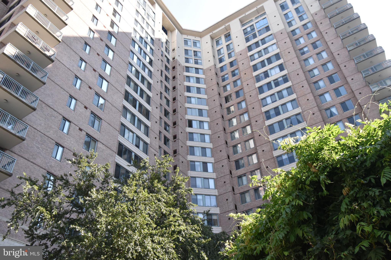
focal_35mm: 30
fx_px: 326
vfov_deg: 43.6
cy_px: 130
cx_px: 196
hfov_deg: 61.9
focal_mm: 20
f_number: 7.1
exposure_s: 1/640
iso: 800
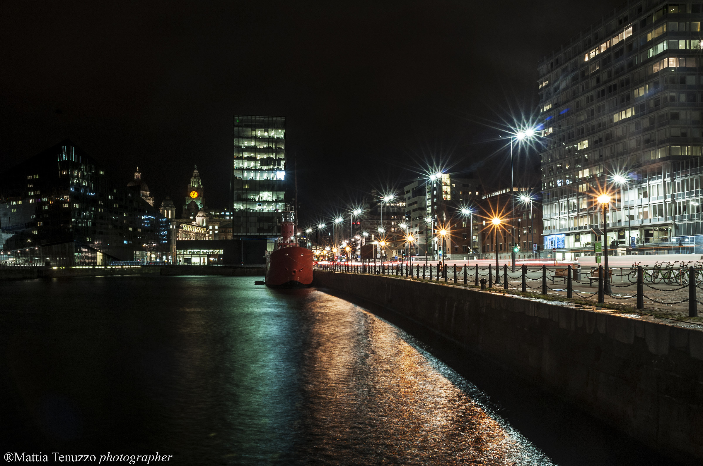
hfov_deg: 67.5
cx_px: 352
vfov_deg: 47.8
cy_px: 233
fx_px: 527
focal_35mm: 27
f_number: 16
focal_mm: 18
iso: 200
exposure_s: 10
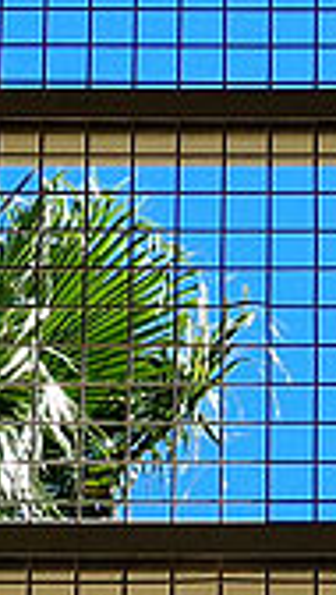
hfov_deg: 3.4
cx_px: 279
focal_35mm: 359
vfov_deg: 6.0
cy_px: 680
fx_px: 5663
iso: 100
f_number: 4
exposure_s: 1/640
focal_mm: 17.55
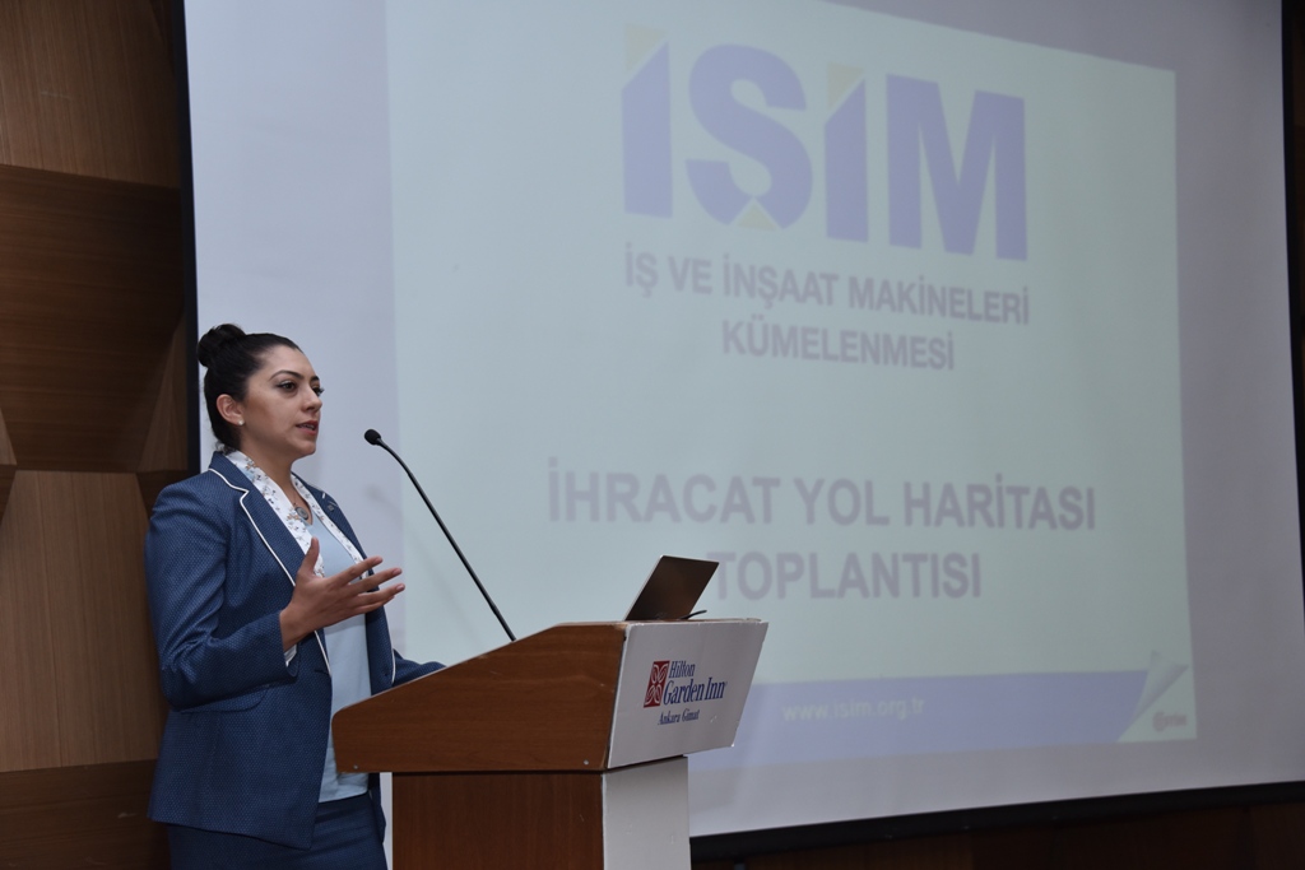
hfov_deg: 29.7
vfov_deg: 20.0
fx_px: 2465
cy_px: 435
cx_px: 652
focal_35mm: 68
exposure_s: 1/125
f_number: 4.8
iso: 1000
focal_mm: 68
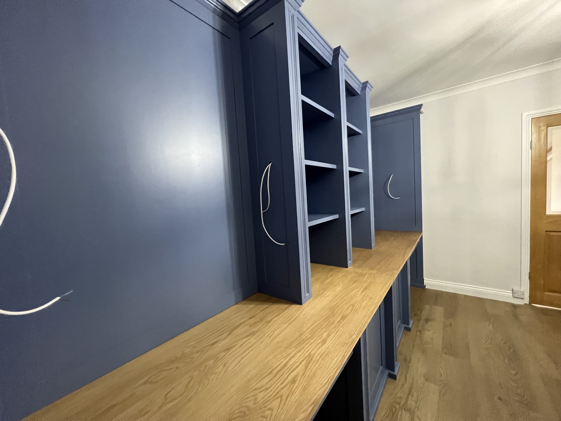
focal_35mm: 13
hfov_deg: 106.2
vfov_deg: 89.9
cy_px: 210
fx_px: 211
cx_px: 280
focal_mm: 1.57
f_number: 1.8
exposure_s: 1/50
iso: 1000
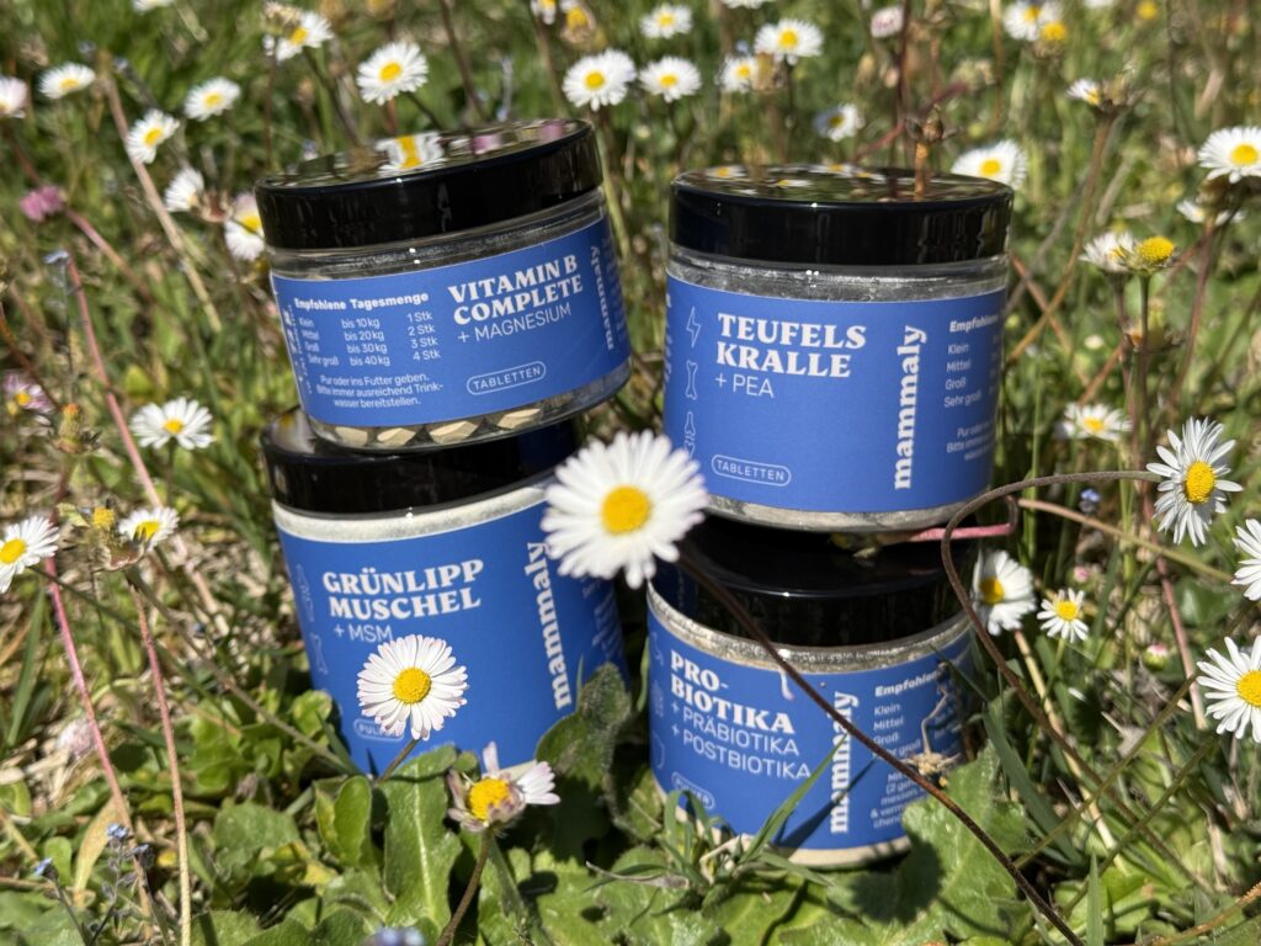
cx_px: 630
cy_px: 473
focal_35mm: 48
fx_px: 1749
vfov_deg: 30.3
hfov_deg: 39.7
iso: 64
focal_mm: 6.76
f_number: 1.78
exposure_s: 1/4878
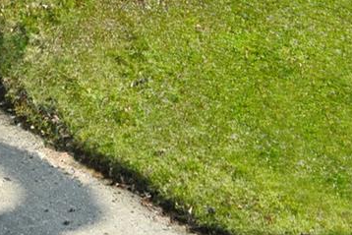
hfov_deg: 19.7
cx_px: 105
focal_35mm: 103
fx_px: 1007
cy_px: -304
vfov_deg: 11.4
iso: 320
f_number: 9
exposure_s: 1/160
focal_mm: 18
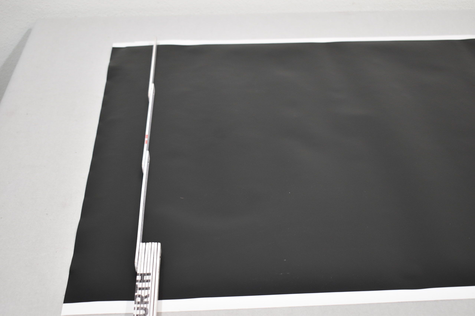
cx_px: 238
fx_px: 673
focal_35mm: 51
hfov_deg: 38.9
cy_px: 158
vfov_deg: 26.5
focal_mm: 34
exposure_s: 1/125
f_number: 4.5
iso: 1000
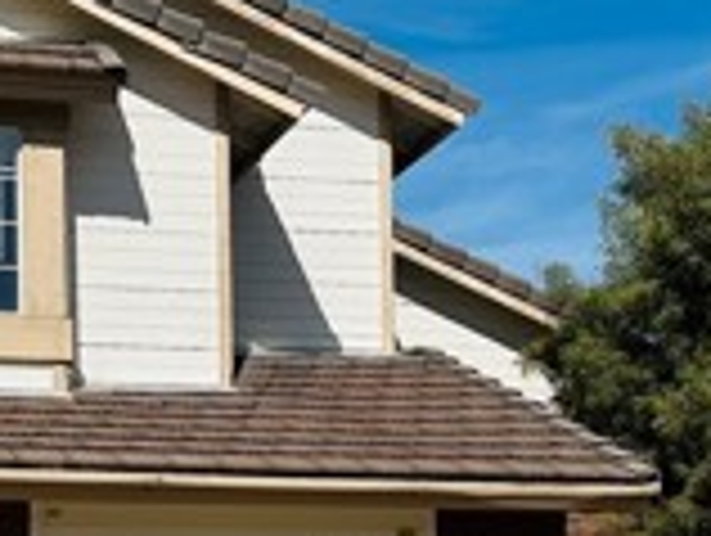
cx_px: 90
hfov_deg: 19.9
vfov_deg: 14.6
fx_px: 1995
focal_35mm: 97
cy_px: 712
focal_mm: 6.86
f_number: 1.78
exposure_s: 1/10753
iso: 80
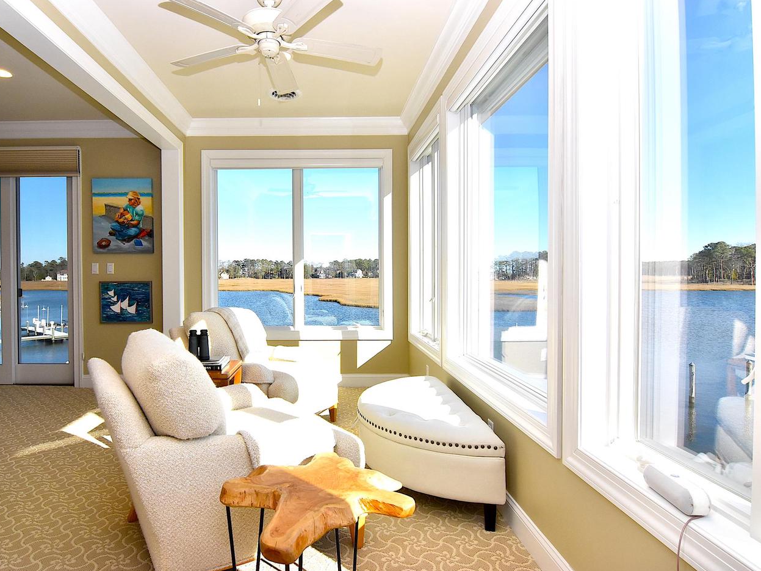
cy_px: 280
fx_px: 440
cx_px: 323
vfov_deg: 66.0
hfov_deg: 81.2
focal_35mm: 20
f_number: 20
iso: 800
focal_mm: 12
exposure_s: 1/200
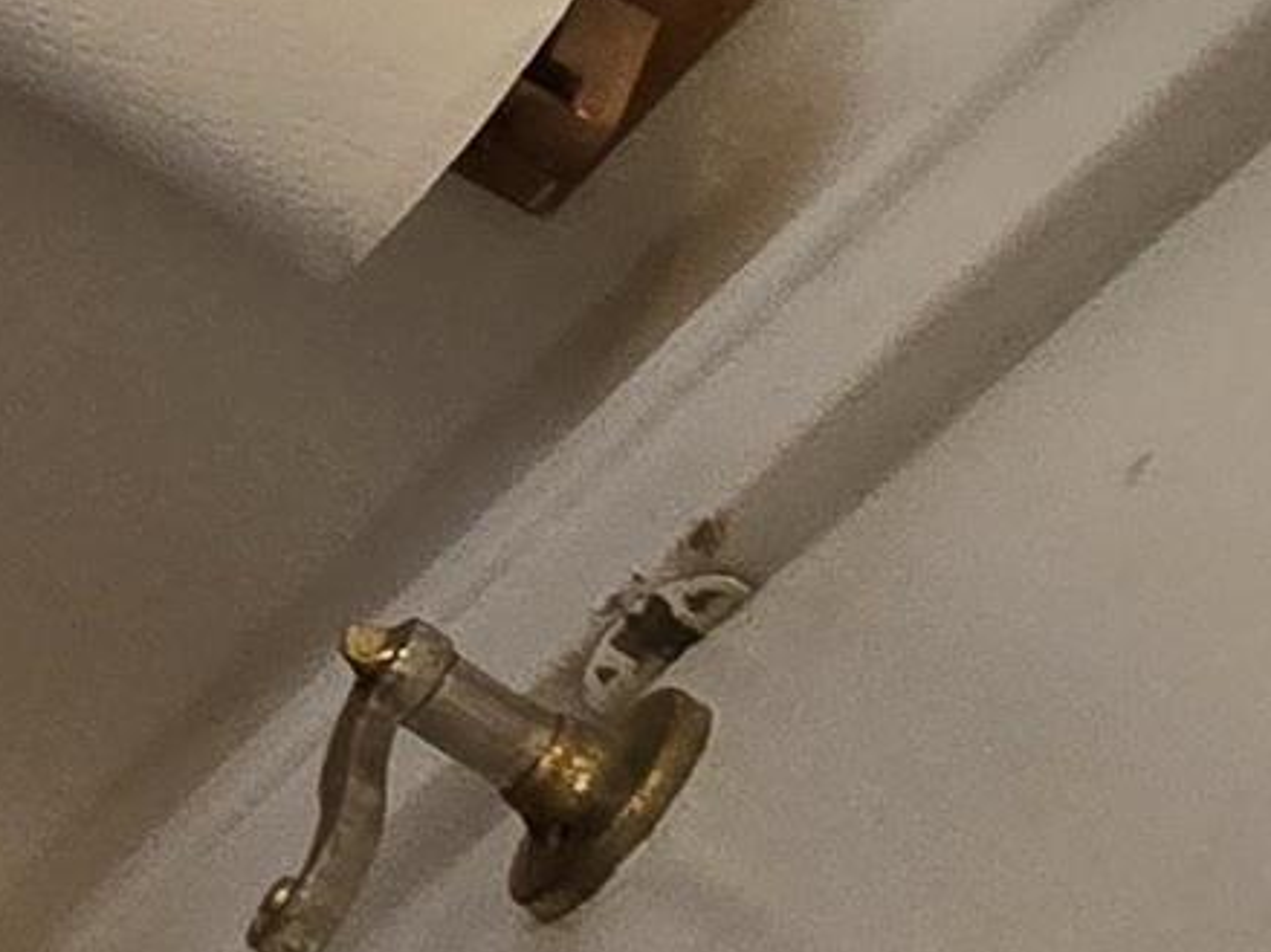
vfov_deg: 13.1
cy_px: -1178
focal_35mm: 91
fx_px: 3340
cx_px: -2985
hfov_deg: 10.1
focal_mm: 2.2
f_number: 2.2
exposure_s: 1/60
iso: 125
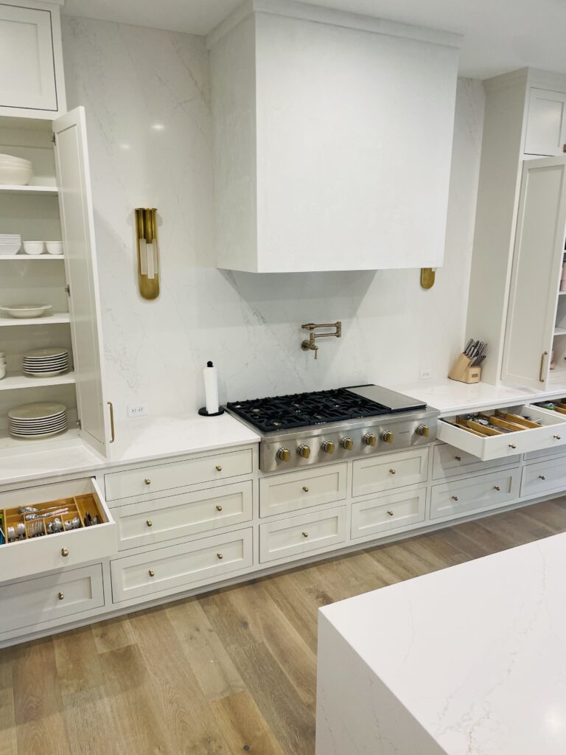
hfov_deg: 53.1
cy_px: 378
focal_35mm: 26
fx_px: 567
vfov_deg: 67.3
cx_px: 283
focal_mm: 4.2
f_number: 1.6
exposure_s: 1/60
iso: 64
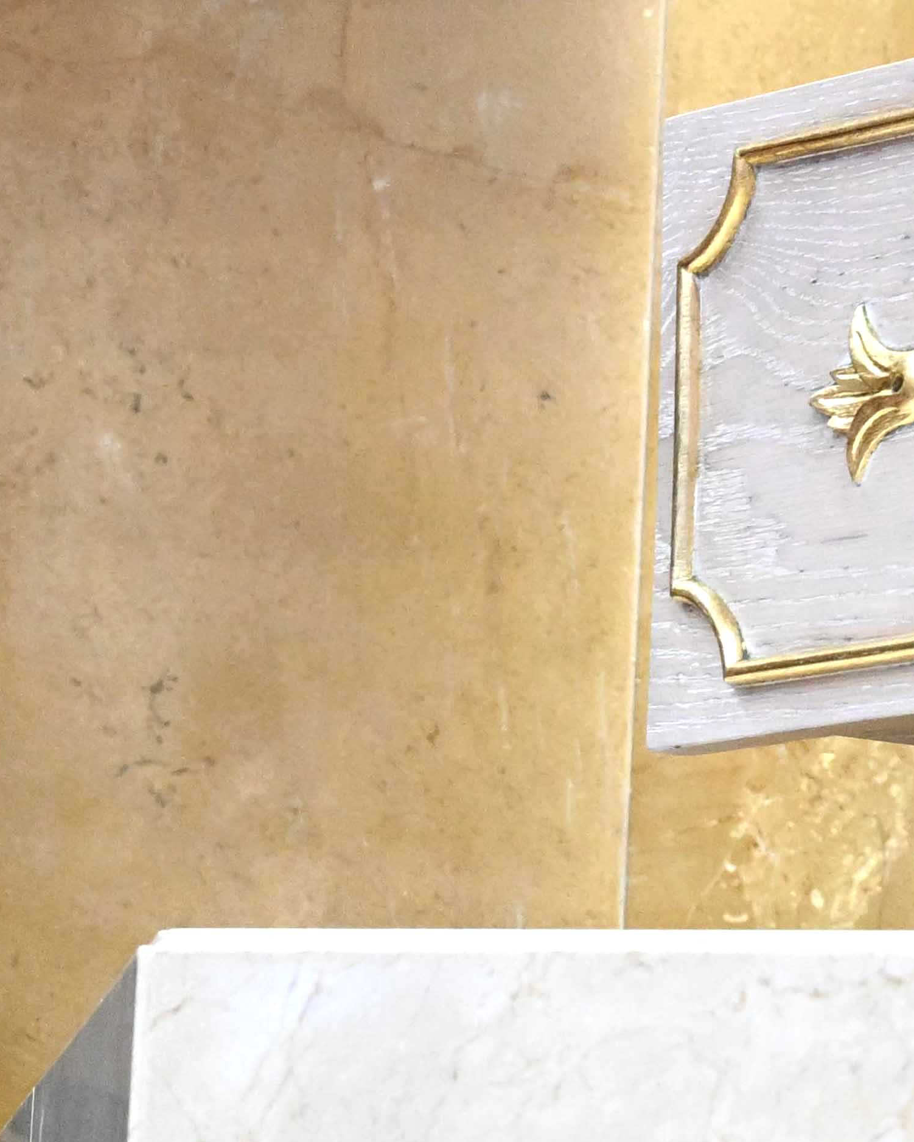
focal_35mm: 194
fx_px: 6559
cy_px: 263
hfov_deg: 7.9
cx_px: 980
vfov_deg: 9.9
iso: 2500
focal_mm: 47
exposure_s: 1/200
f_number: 5
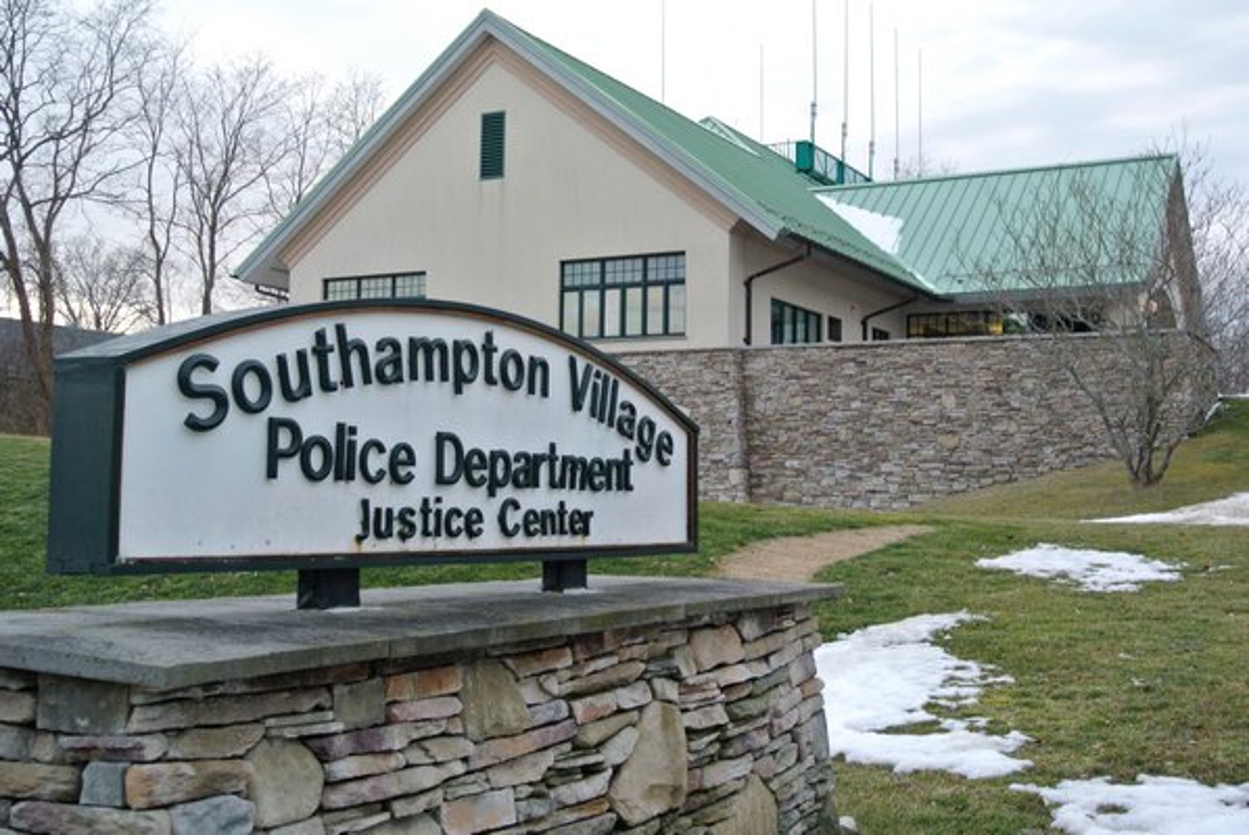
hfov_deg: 46.4
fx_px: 1459
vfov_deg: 32.0
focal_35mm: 42
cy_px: 418
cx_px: 624
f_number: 4.2
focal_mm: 15.7
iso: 140
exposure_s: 1/60
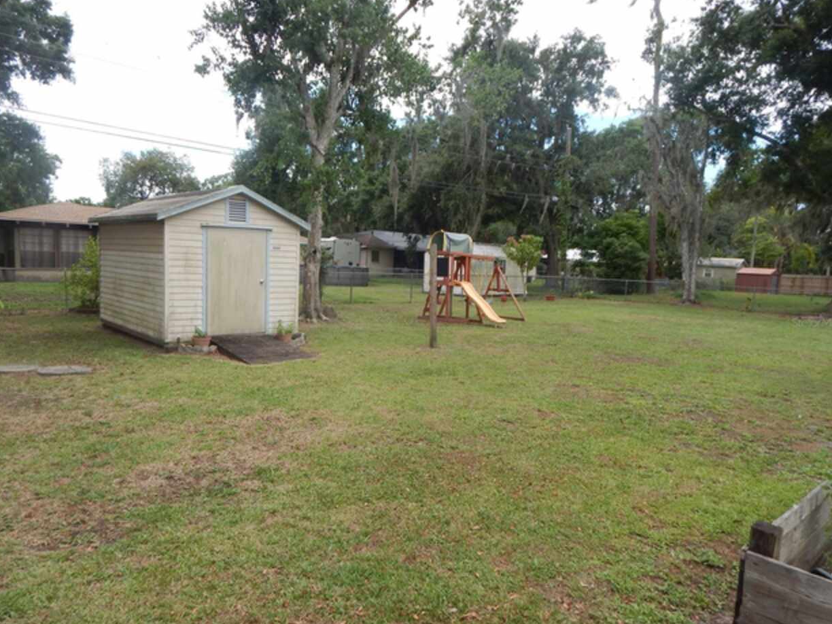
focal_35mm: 23
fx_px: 553
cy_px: 322
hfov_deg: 73.9
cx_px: 409
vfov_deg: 58.9
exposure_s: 1/800
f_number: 3
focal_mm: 4
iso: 125
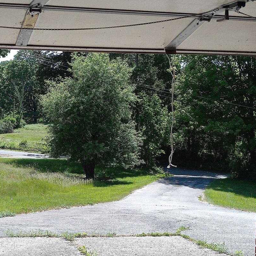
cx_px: 74
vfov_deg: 27.7
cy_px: 198
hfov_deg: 27.9
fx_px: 510
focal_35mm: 61
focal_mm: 3.94
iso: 40
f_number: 1.8
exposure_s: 1/1054
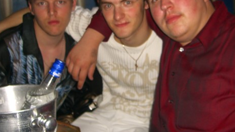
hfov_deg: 38.5
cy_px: 43
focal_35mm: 54
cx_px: 128
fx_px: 337
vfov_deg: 22.1
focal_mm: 7.9
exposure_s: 1/60
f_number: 2.8
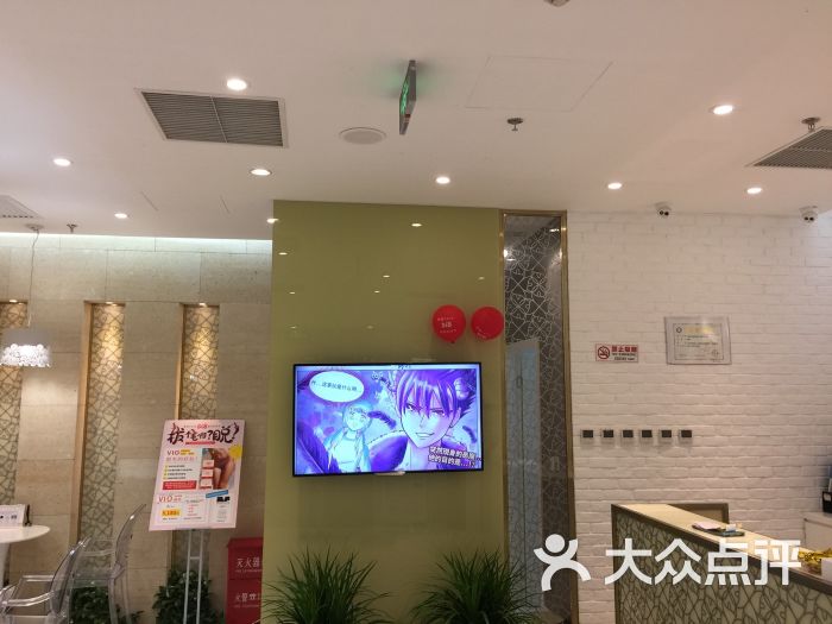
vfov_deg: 48.2
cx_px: 416
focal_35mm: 29
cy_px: 312
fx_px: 697
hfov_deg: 61.7
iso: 40
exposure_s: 1/33
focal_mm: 4.15
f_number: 2.2
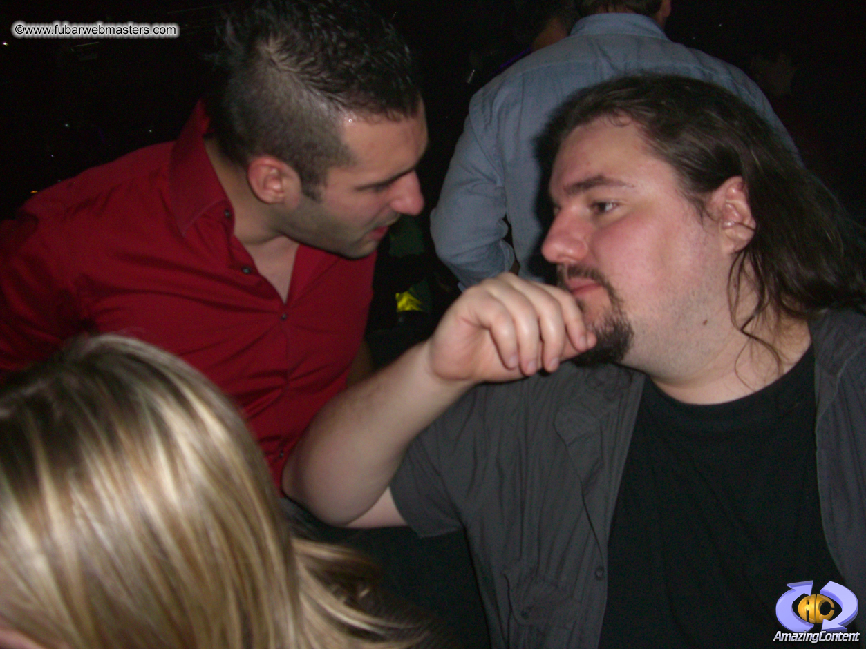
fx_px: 951
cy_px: 324
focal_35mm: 38
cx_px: 433
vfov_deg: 37.7
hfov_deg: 49.0
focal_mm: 7.9
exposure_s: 1/60
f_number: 2.8
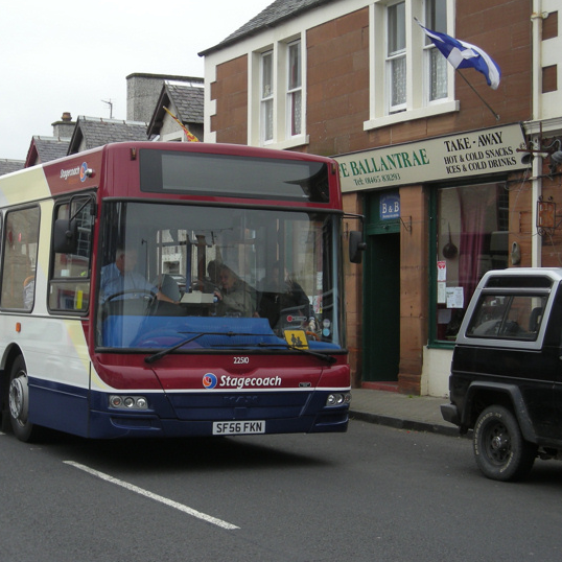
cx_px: 193
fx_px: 1304
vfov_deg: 24.3
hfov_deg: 24.2
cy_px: 265
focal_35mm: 71
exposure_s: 1/178
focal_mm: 8.8
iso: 50
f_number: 3.3
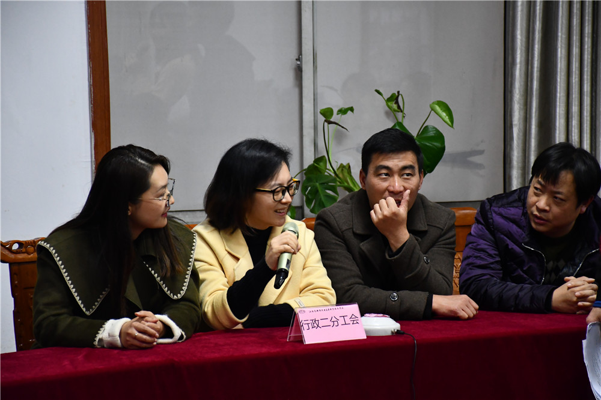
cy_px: 200
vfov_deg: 9.7
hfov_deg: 14.5
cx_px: 300
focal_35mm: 142
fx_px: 2370
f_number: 5.3
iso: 3200
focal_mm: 95
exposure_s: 1/80
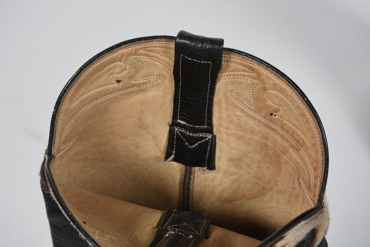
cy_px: 124
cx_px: 185
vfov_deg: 11.4
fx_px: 1234
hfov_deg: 17.0
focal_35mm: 120
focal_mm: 80
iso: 200
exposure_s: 1/125
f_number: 11
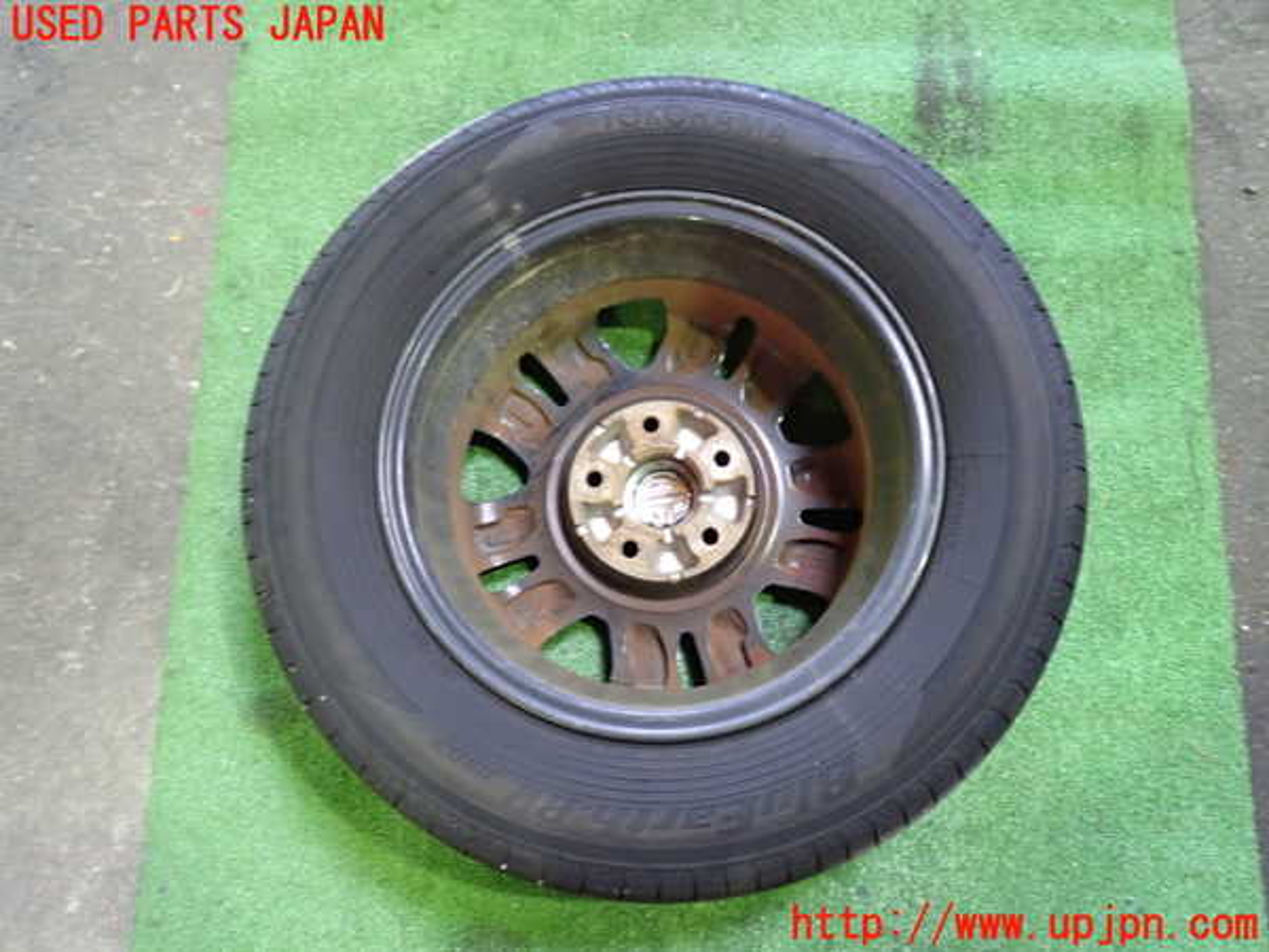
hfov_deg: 60.0
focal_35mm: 30
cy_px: 476
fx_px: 1100
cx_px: 634
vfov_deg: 46.8
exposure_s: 1/30
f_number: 2.3
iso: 640
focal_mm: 5.4
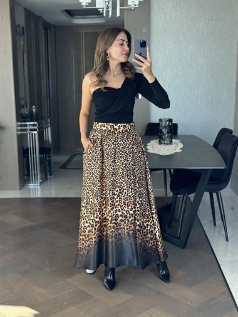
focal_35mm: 48
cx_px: 119
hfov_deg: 30.3
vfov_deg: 39.6
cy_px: 158
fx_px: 440
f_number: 1.78
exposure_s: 1/121
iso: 125
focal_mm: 6.86
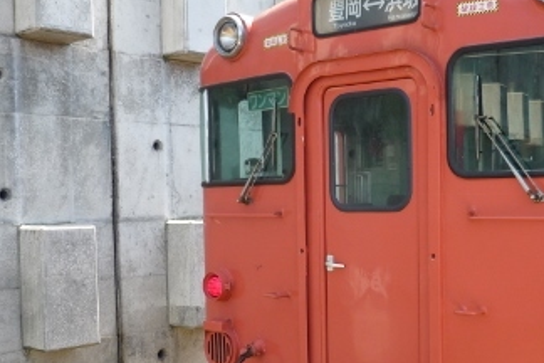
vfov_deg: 25.3
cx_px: 379
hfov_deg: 37.0
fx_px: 801
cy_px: 251
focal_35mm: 53
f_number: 2.8
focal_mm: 5.5
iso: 100
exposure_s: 1/250
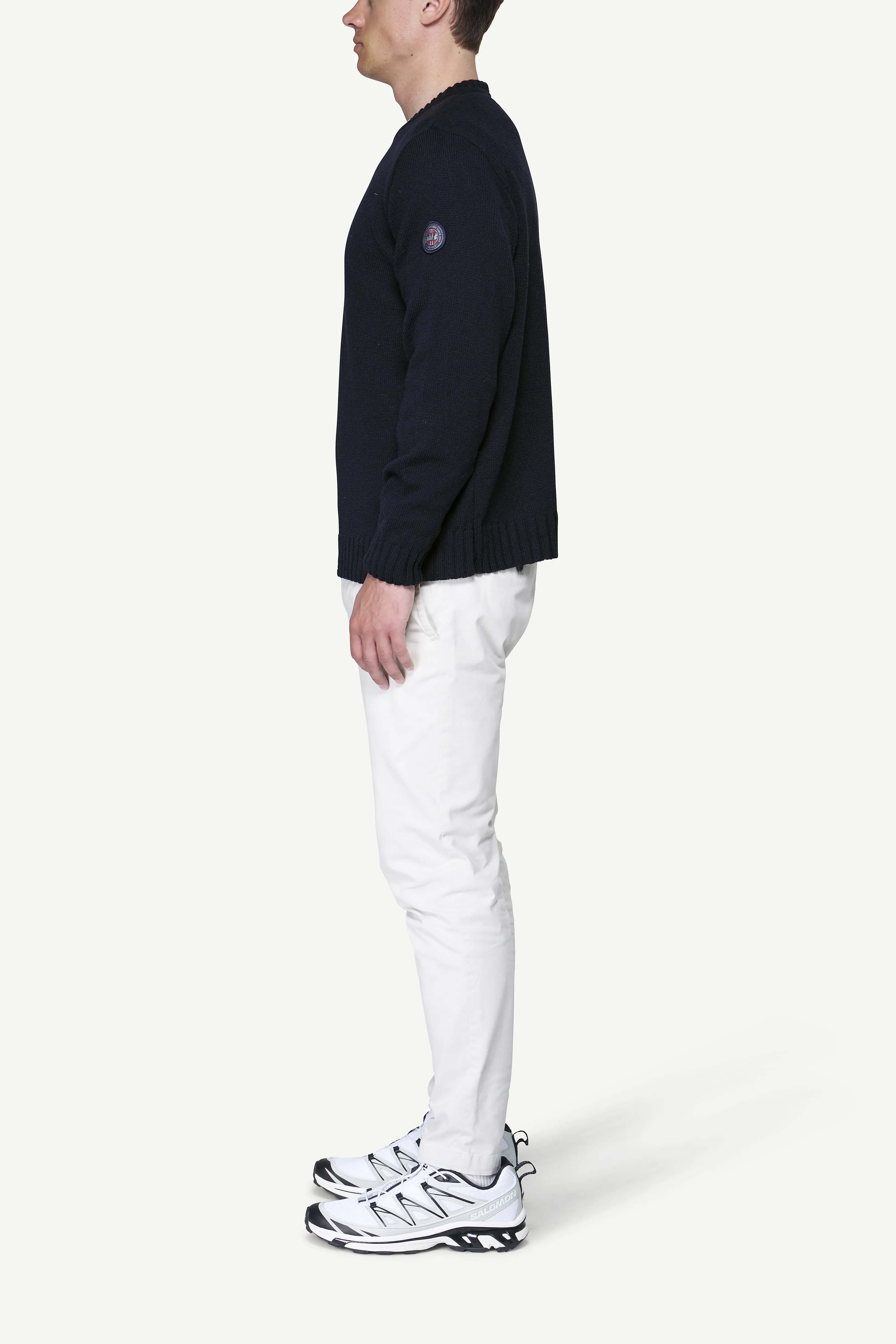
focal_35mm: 83
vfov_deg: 24.5
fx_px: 3098
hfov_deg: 16.5
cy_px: 576
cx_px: 452
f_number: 5.6
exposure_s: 1/50
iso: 100
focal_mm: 70
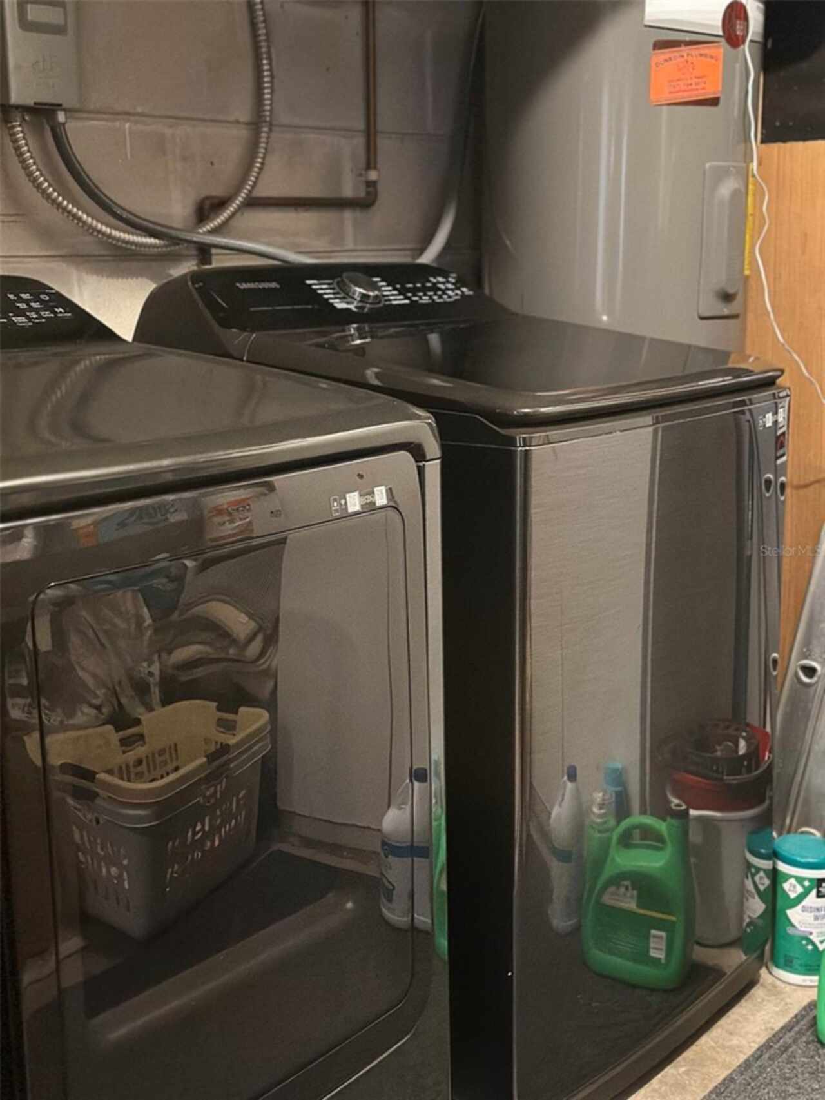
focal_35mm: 48
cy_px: 550
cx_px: 412
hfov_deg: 30.3
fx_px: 1525
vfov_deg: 39.7
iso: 1000
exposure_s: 1/24
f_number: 1.78
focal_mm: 6.86
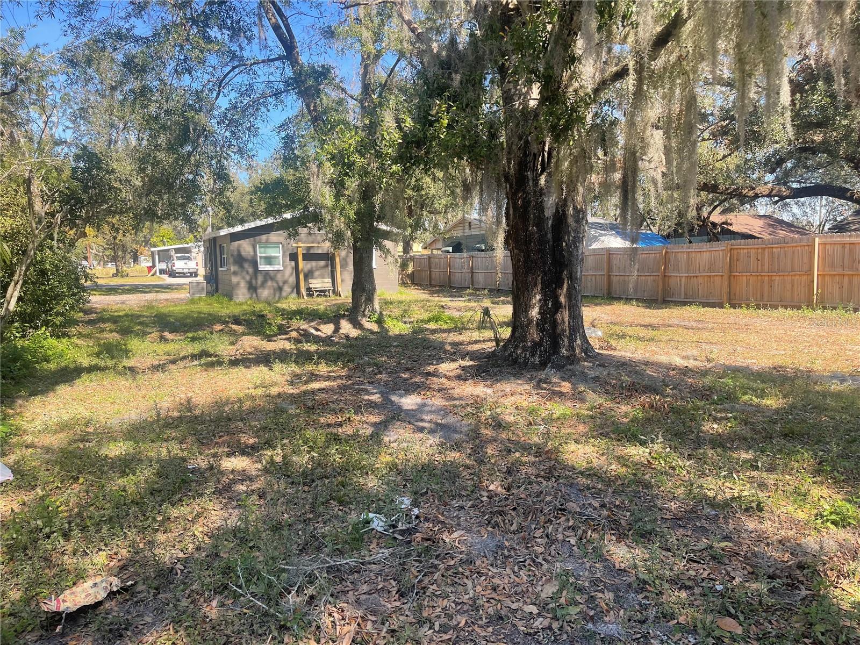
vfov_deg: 54.9
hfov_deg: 69.4
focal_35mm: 25
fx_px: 621
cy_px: 322
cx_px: 430
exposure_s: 1/770
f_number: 1.6
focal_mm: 5.1
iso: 32
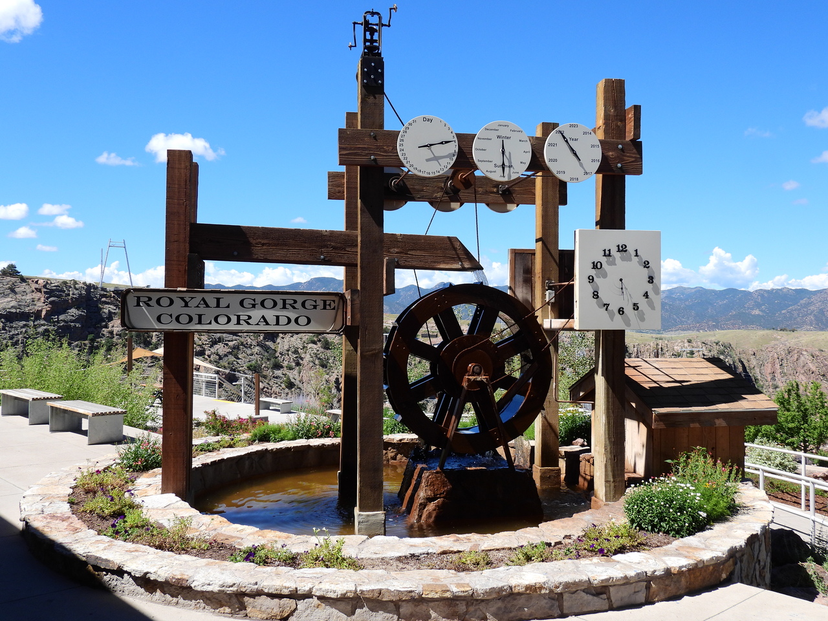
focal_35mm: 33
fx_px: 789
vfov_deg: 42.9
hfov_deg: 55.4
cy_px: 310
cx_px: 414
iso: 100
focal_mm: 5.9
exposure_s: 1/1250
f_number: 3.2
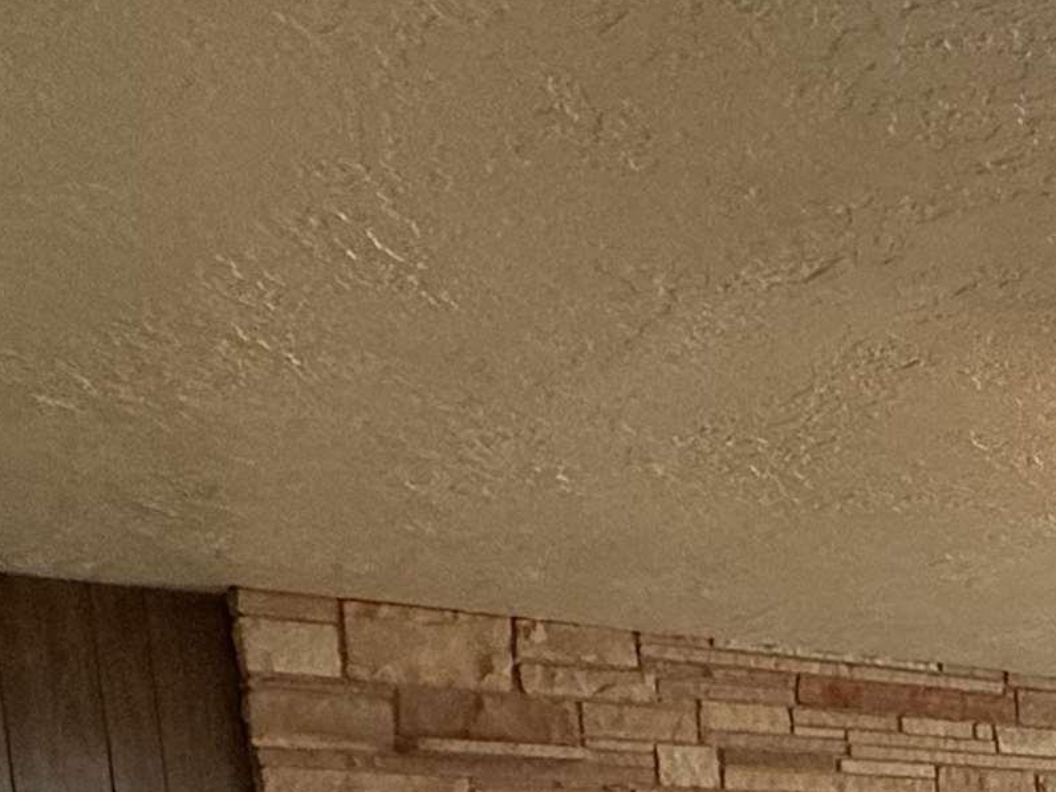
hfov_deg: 28.6
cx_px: 1394
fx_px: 1647
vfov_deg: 22.6
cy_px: 1159
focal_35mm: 54
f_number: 2.2
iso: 500
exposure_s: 1/60
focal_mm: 2.22
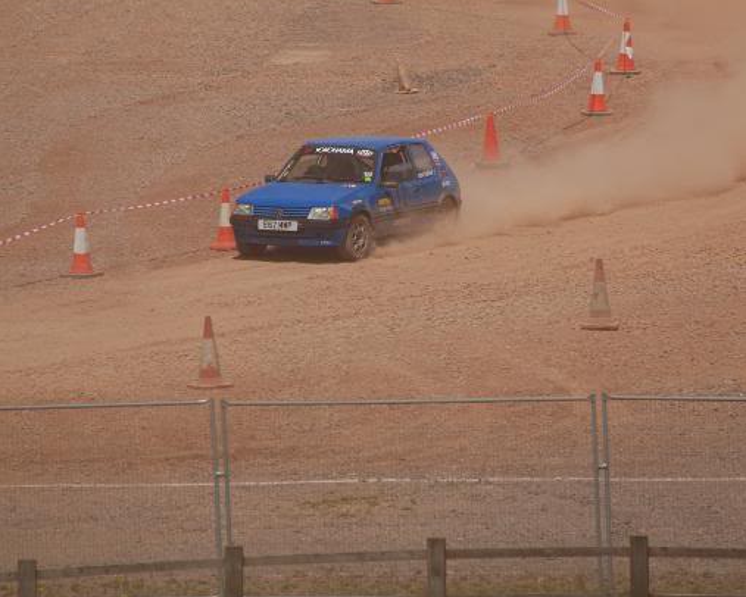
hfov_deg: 4.5
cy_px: 200
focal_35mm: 426
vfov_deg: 3.6
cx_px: 374
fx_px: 9409
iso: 200
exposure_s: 1/400
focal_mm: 200
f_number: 8
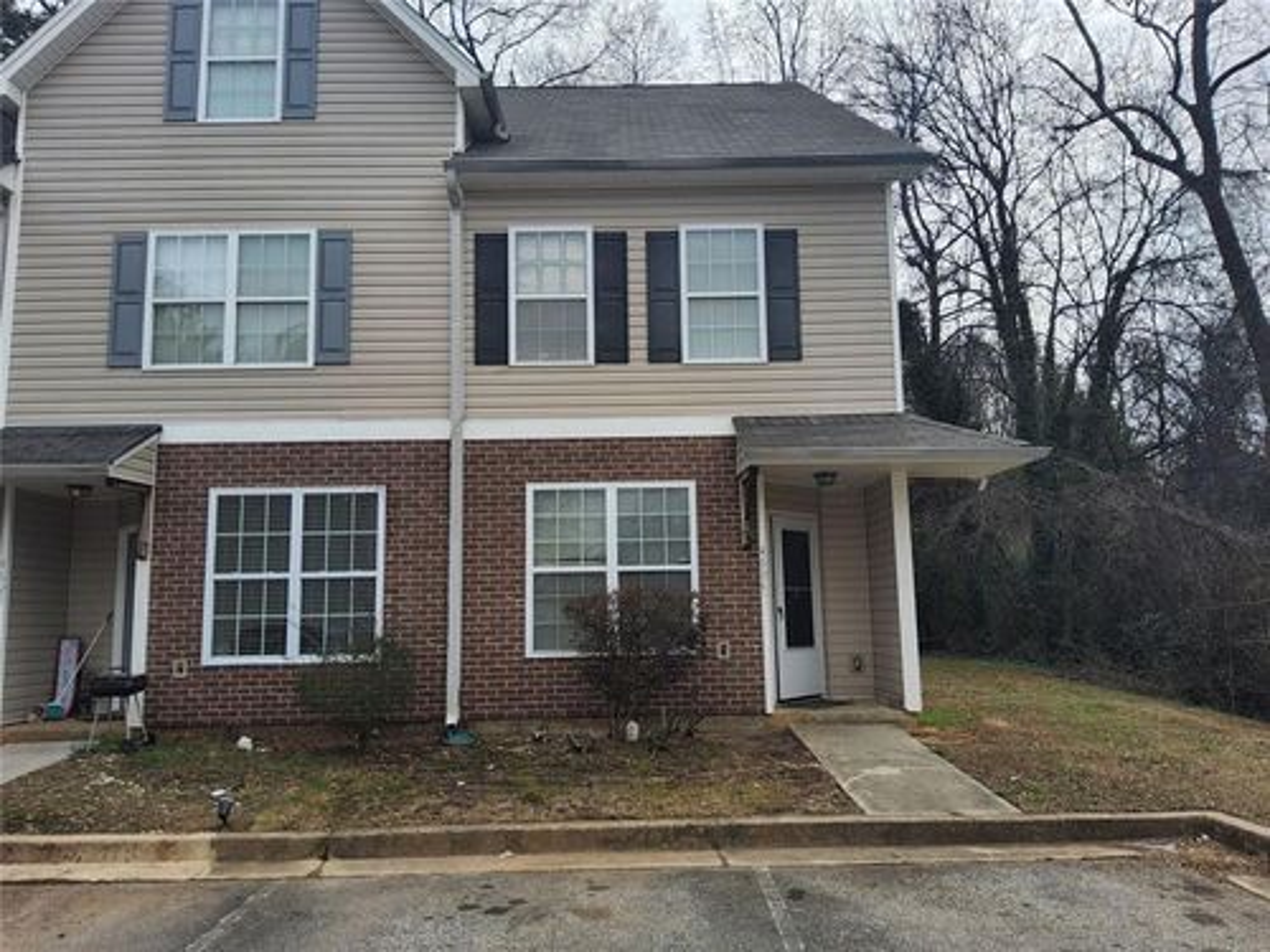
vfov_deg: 54.9
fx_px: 917
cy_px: 476
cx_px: 635
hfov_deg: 69.4
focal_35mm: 25
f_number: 2
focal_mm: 3.08
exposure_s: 1/1084
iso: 32
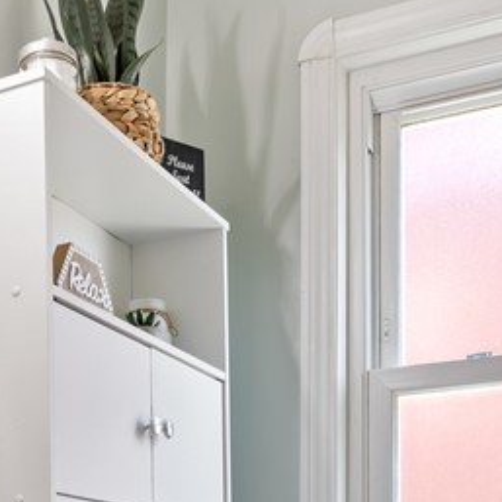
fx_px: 1001
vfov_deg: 24.5
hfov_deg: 28.0
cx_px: 164
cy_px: 654
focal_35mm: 61
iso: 250
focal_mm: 17
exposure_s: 1/1.25
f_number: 9
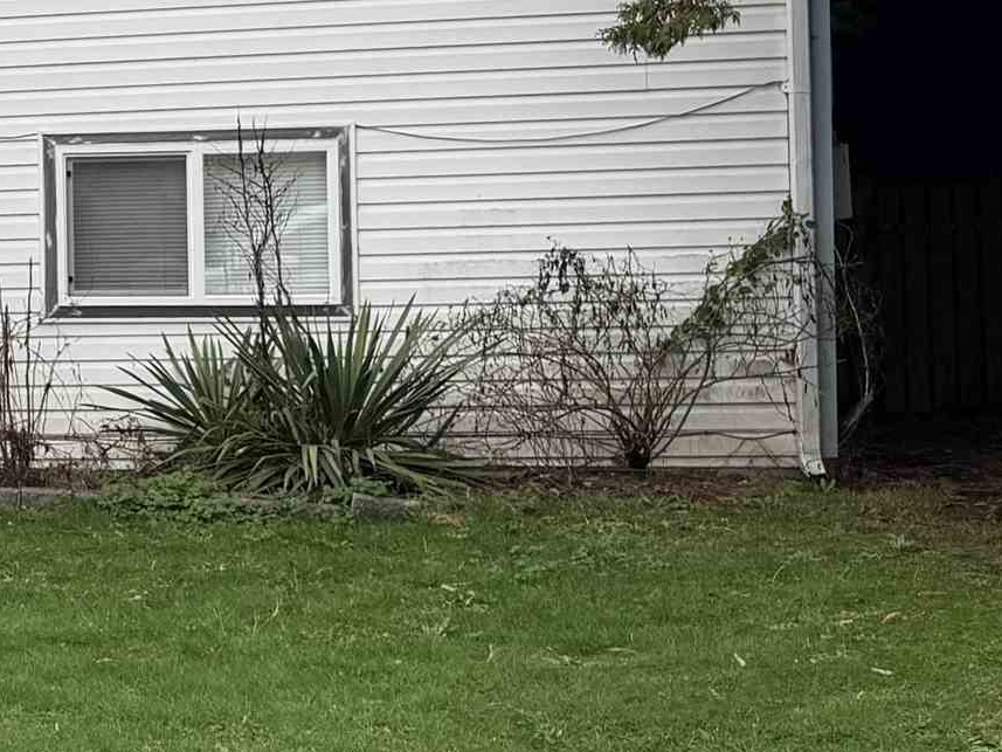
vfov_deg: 17.1
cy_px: 234
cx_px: -638
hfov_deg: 19.0
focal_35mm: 86
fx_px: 2490
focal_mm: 6.76
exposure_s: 1/813
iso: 80
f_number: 1.78
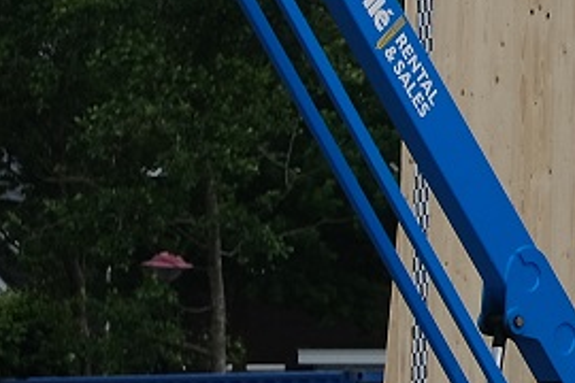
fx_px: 7666
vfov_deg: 2.8
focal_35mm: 480
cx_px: 1657
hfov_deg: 4.2
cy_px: -436
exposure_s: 1/500
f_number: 5
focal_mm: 55
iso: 160
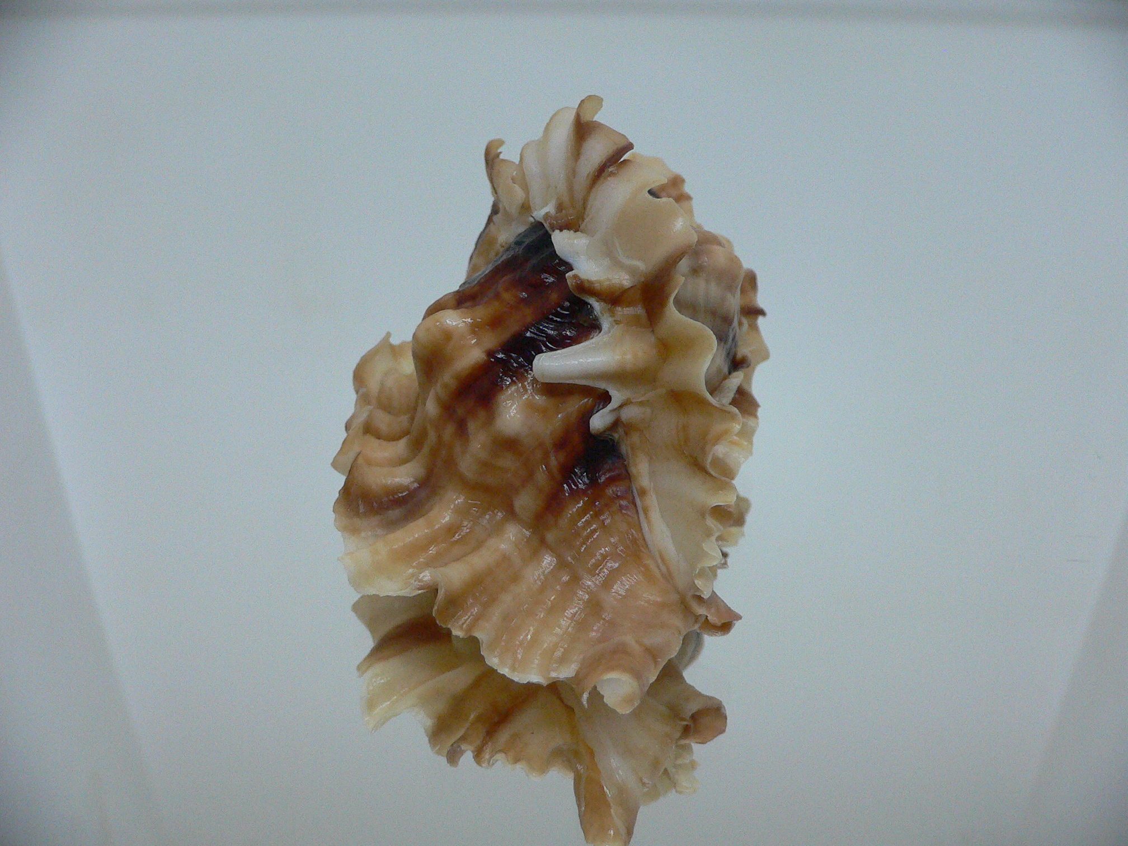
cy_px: 423
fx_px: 1141
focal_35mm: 35
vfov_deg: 40.7
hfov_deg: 52.6
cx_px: 564
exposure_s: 1/60
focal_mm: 4.6
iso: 200
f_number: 2.8
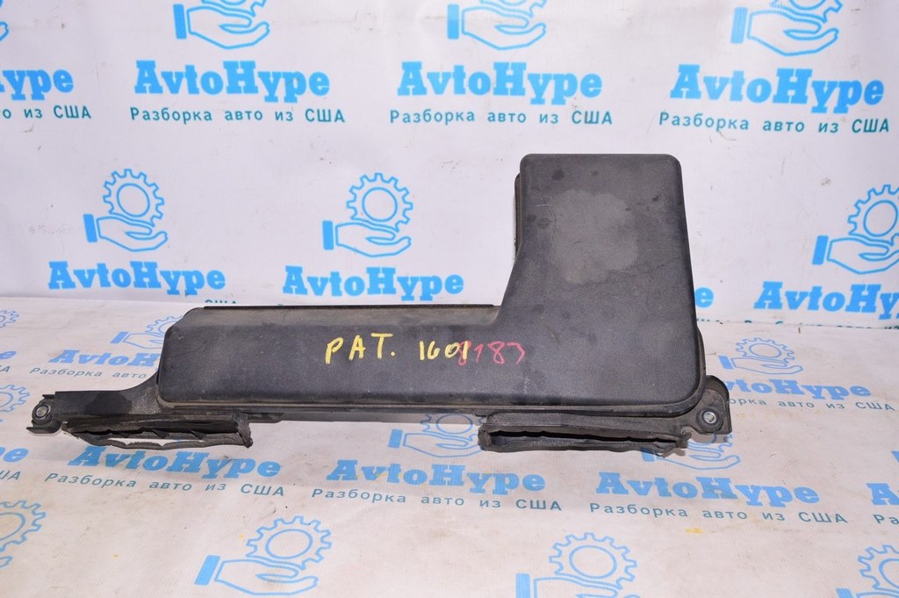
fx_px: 823
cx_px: 450
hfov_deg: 57.3
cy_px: 299
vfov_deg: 39.9
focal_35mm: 33
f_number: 8
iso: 1600
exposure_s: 1/200
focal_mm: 22
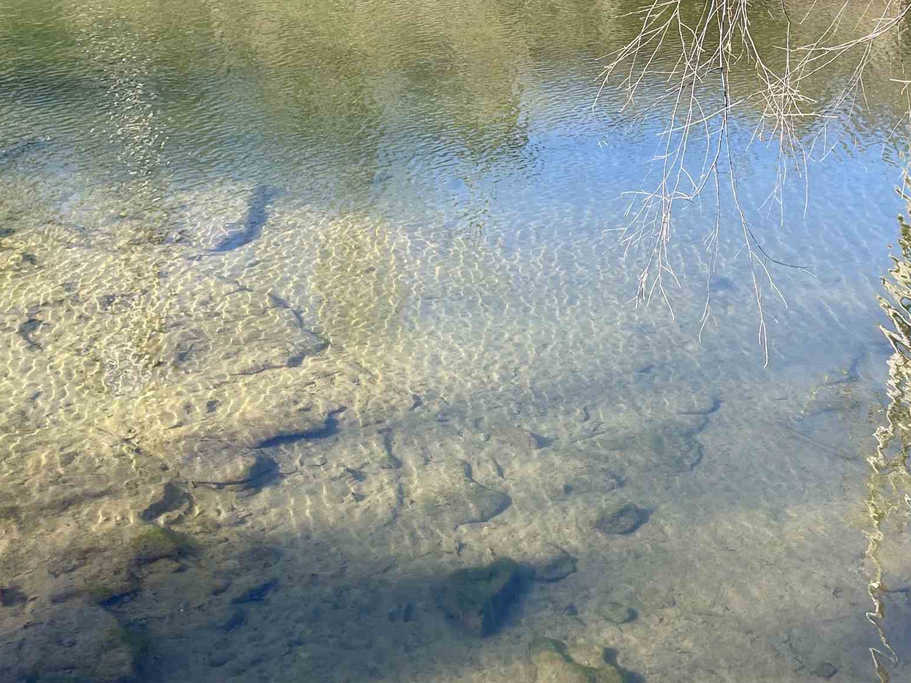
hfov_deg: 37.9
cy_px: 333
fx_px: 1316
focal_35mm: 50
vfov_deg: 29.1
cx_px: 587
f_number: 1.6
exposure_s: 1/581
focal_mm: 5.1
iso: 32
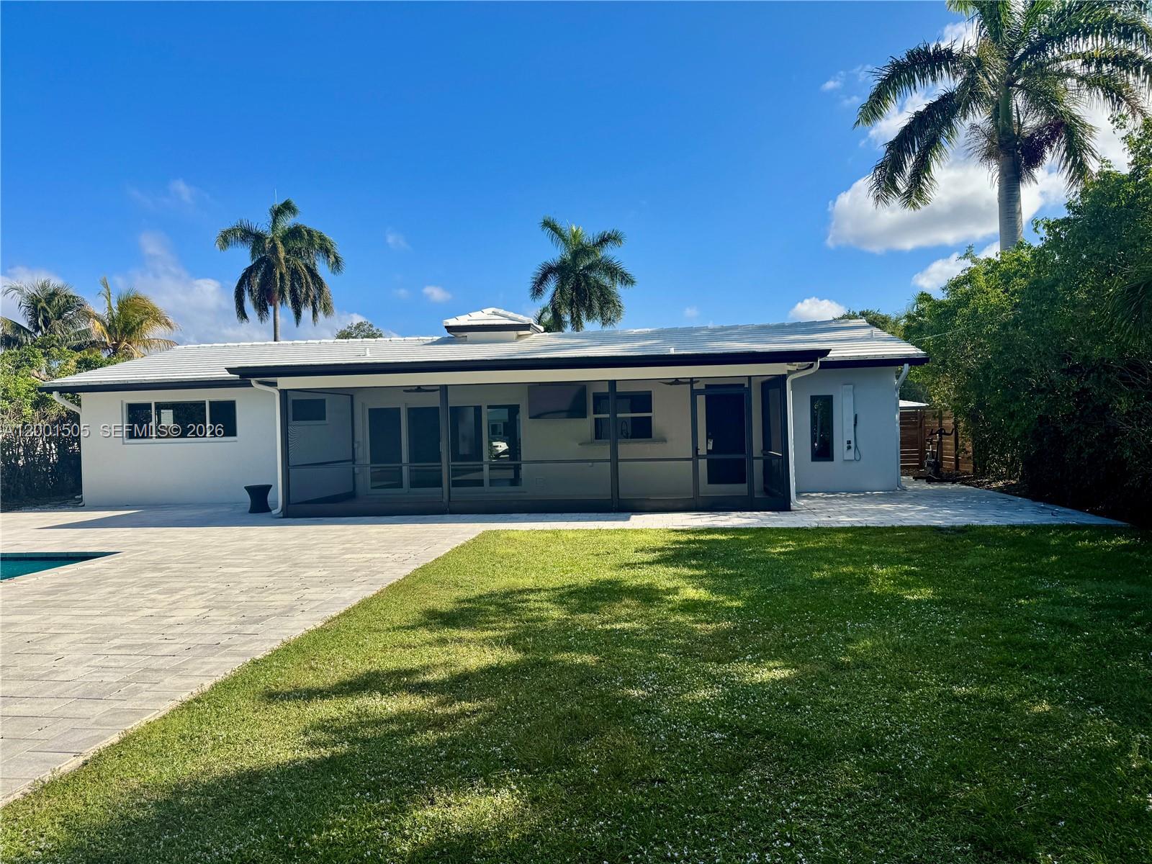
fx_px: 799
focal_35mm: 24
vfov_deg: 56.8
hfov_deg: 71.6
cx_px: 576
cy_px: 432
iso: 80
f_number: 1.78
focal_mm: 6.76
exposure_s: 1/4608
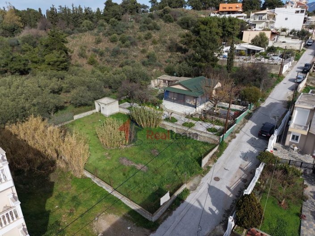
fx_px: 218
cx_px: 158
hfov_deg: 71.6
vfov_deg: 56.8
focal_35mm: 24
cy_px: 118
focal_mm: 8.67
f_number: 1.8
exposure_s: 1/6400
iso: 230
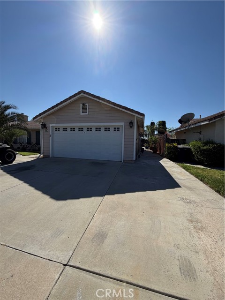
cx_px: 112
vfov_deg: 102.1
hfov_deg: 85.7
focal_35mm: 14
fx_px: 121
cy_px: 150
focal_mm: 2.22
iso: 20
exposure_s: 1/1464
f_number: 2.2
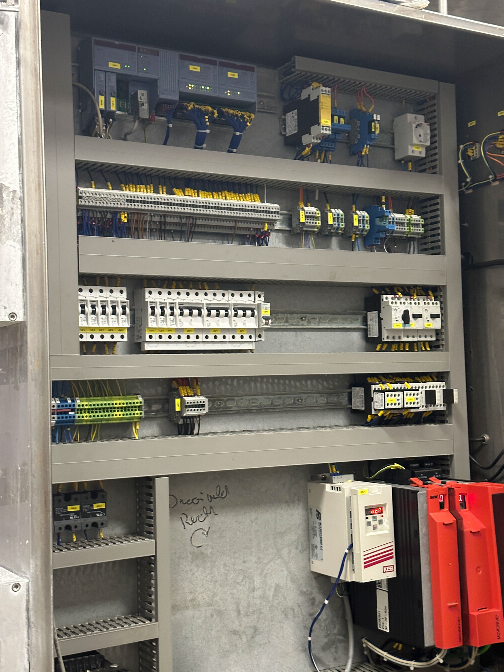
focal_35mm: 48
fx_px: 932
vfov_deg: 39.7
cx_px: 252
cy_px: 336
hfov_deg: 30.3
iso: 500
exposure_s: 1/35
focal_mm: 6.86
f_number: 1.8
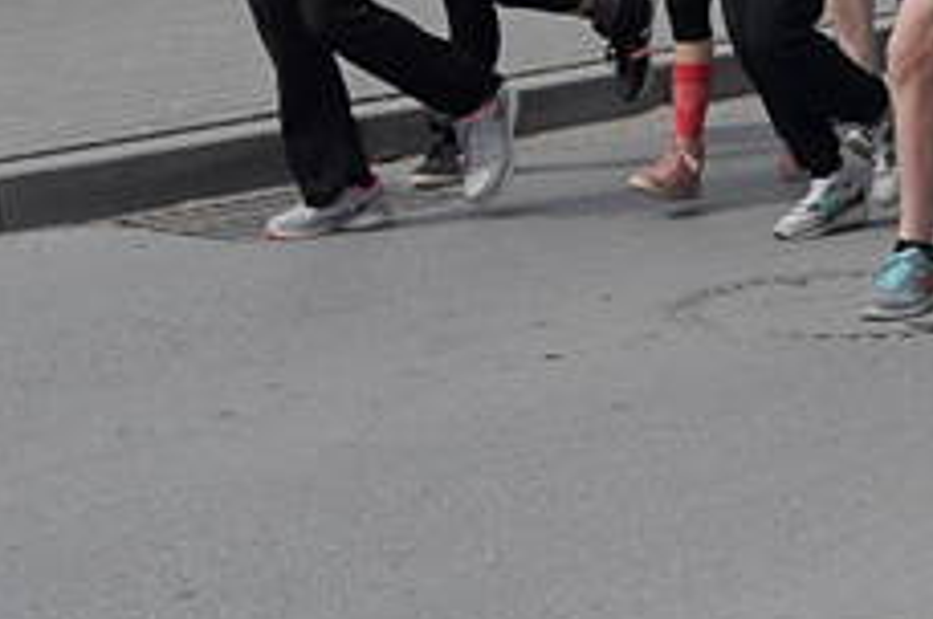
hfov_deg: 13.7
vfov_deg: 9.3
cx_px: 1169
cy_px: -96
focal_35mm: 145
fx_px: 3753
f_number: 13
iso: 800
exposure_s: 1/640
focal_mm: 26
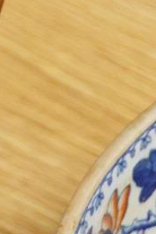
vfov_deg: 5.8
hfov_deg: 3.9
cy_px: -334
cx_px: -353
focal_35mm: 339
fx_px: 2203
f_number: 3.5
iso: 2500
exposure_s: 1/320
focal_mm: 30
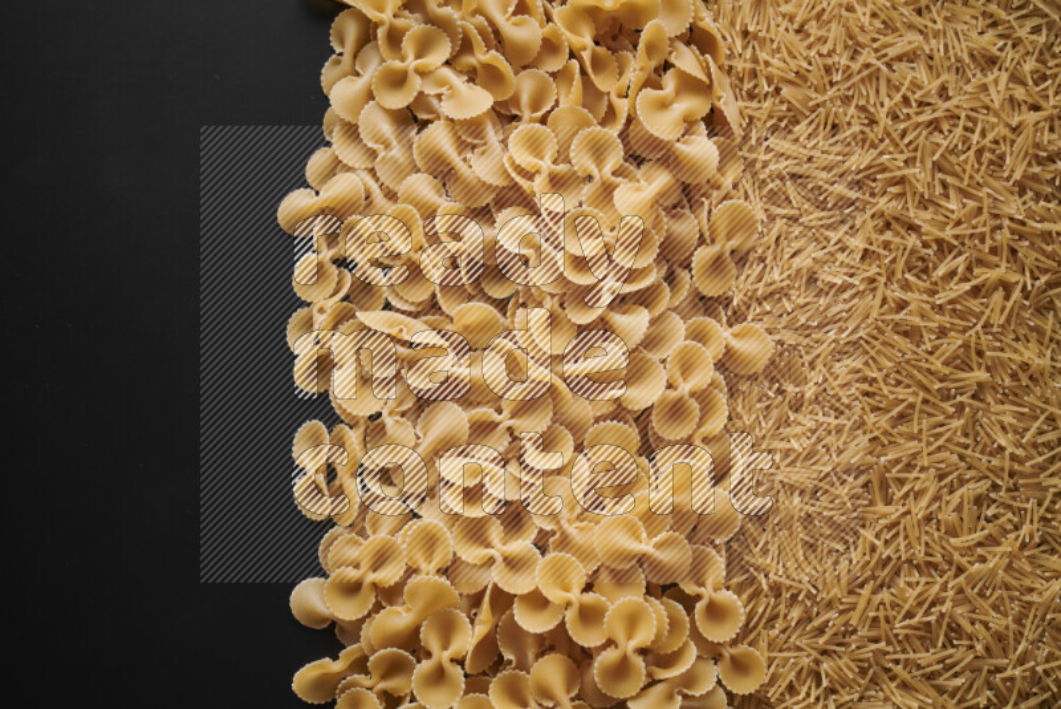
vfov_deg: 27.0
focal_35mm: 50
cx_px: 530
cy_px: 354
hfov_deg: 39.6
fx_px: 1474
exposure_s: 1/100
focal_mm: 50
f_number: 8
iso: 160
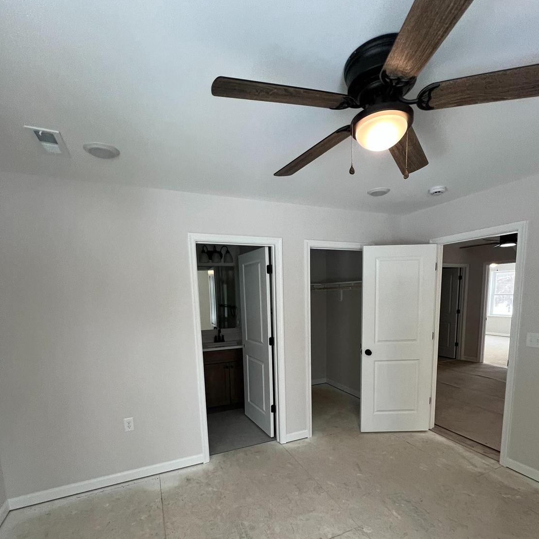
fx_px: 282
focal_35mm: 16
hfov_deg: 87.4
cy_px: 334
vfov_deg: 85.9
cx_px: 279
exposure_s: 1/120
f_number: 1.8
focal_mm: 1.57
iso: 160
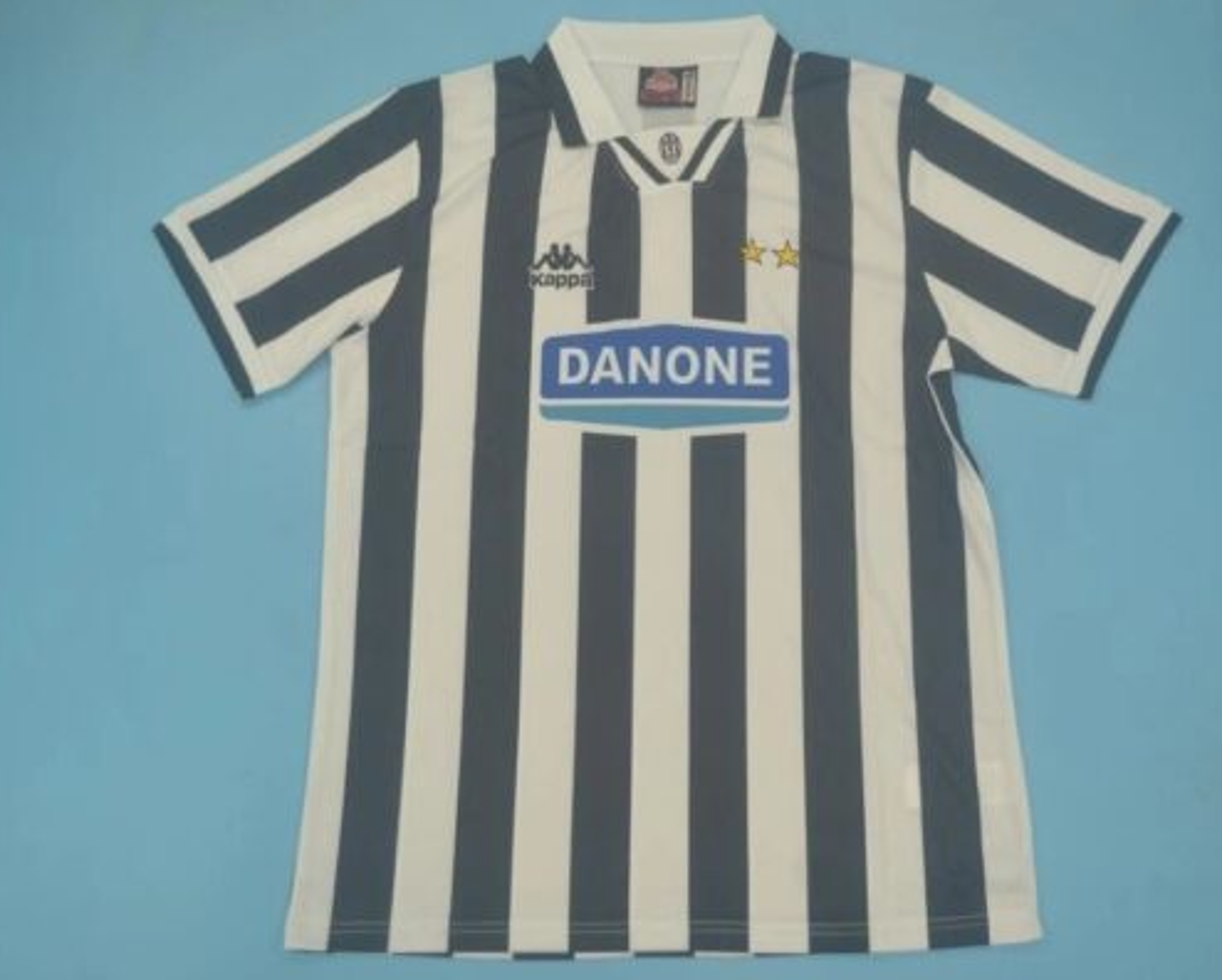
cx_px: 710
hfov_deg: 44.6
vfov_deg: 36.5
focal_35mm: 41
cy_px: 490
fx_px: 1484
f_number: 4
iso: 200
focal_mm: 24
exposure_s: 1/125
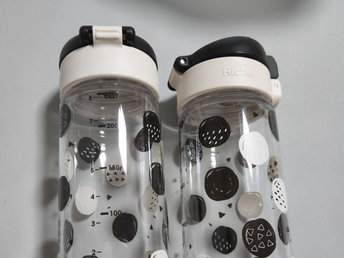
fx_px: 298
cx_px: 162
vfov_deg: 46.3
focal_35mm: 30
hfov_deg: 59.9
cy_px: 167
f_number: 1.8
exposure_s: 1/120
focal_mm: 5.4
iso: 320
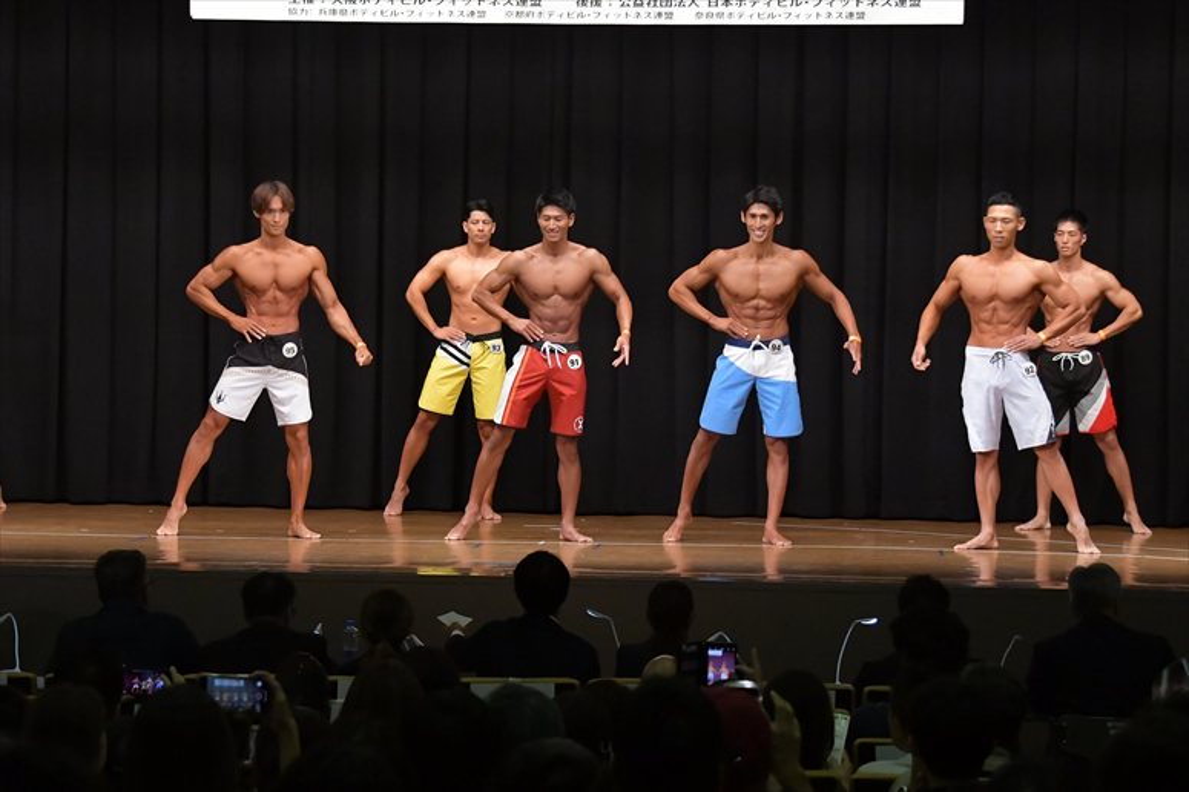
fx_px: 3862
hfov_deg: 17.5
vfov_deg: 11.7
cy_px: 396
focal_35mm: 117
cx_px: 594
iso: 6400
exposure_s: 1/400
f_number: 5.6
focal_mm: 78
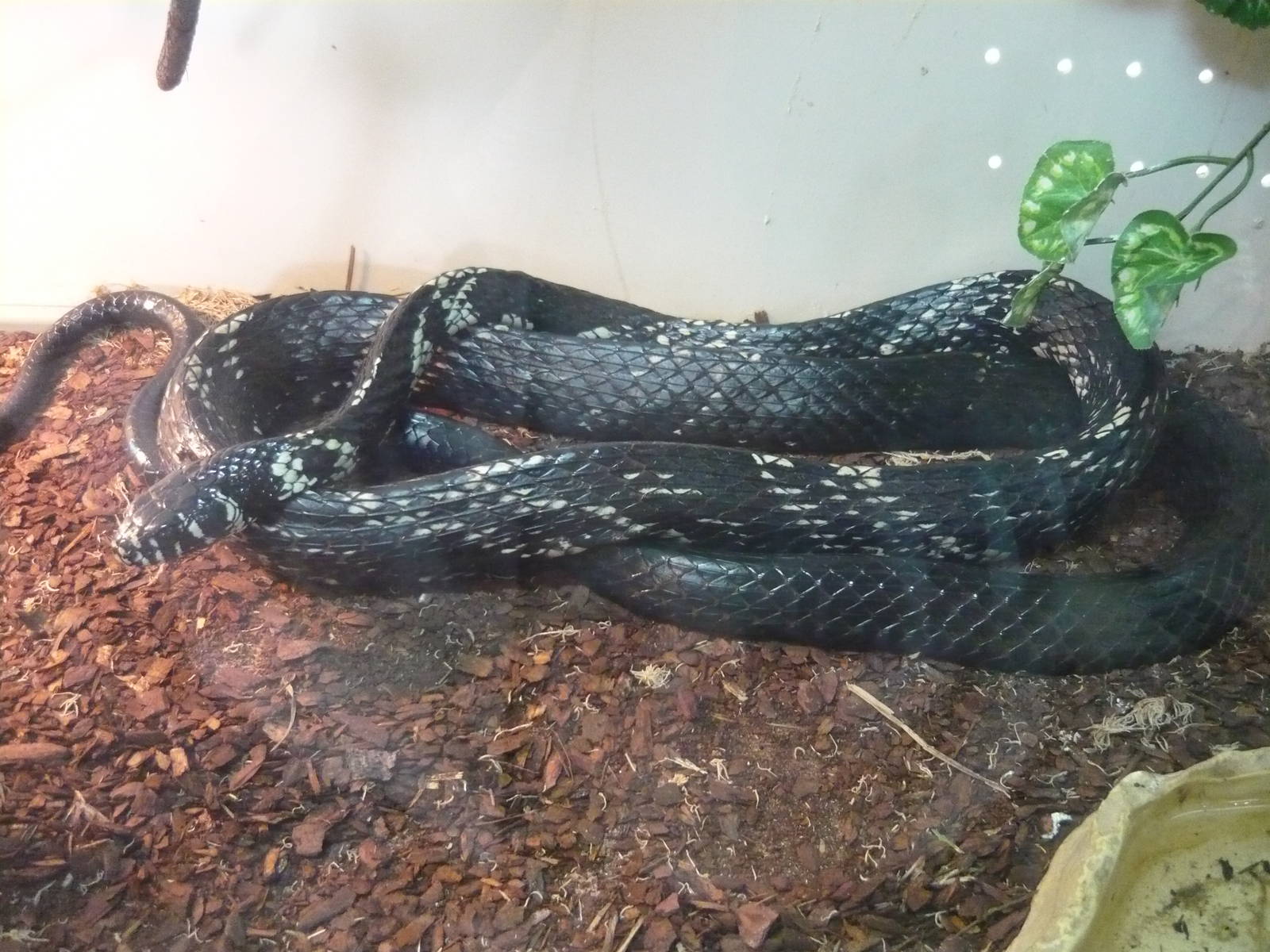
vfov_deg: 42.9
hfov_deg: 55.4
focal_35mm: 33
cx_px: 635
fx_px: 1211
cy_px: 476
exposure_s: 1/20
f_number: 2.8
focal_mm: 5.5
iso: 800
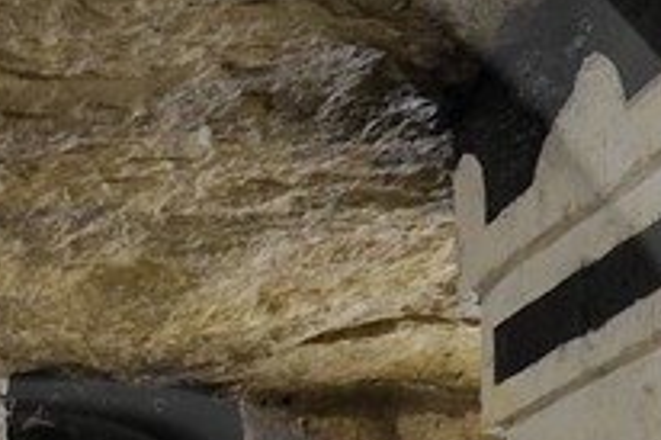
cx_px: -356
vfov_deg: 9.6
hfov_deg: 14.4
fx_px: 2422
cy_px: 915
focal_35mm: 132
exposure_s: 3
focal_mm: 17
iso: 400
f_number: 9
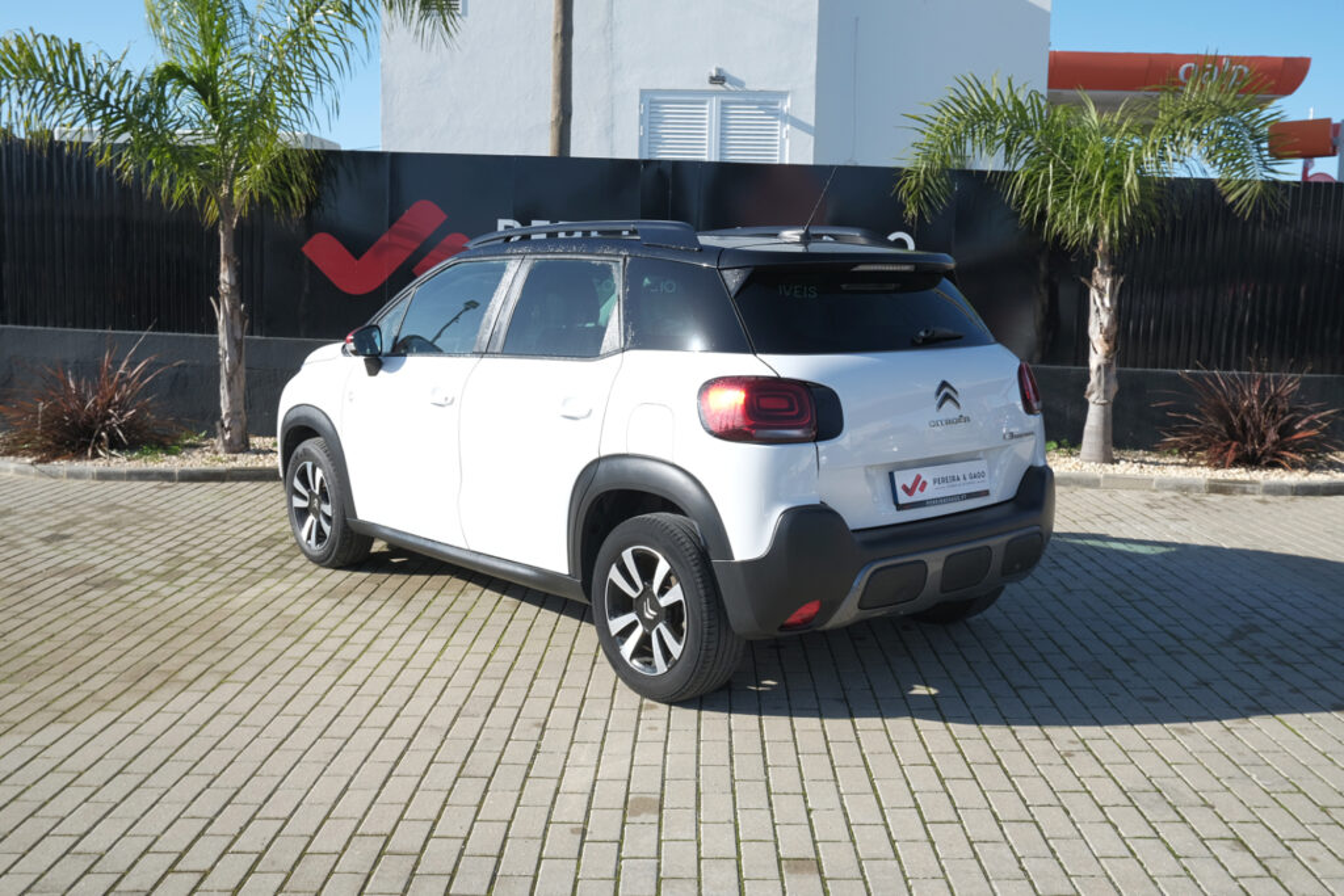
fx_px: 1232
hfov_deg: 57.2
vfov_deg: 40.0
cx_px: 672
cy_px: 448
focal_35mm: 33
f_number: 9
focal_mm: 22.1
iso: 160
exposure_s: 1/160
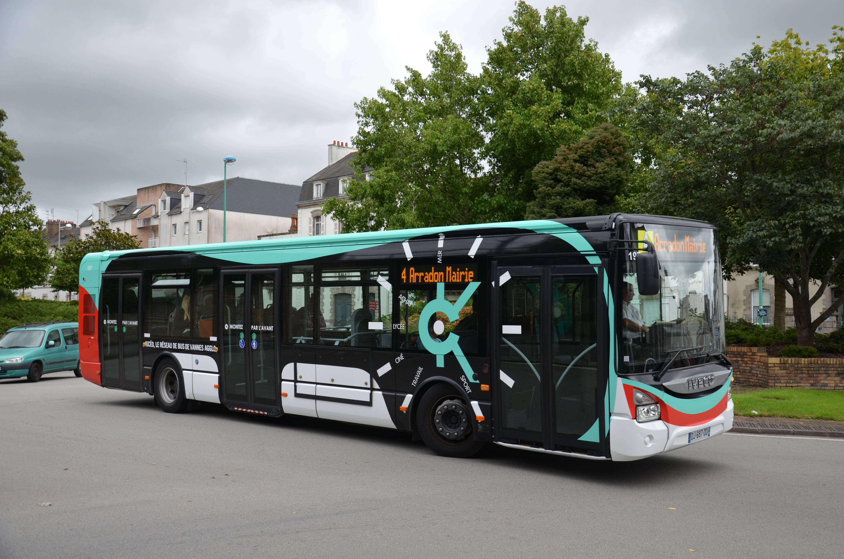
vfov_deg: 35.3
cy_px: 280
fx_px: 877
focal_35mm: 38
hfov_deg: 51.4
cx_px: 422
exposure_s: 1/1250
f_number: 5
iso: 400
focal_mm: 25
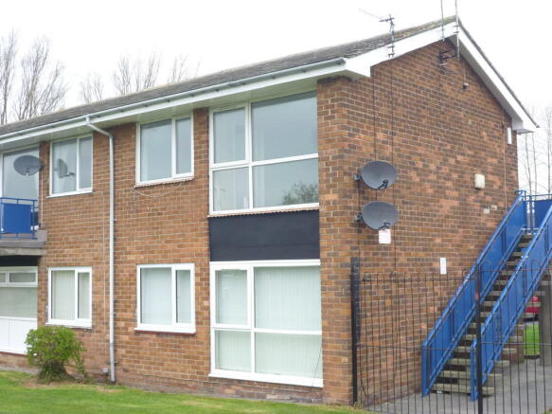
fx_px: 797
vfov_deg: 29.1
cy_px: 207
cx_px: 276
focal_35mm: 50
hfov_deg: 38.2
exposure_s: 1/80
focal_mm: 8.9
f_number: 4
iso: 100
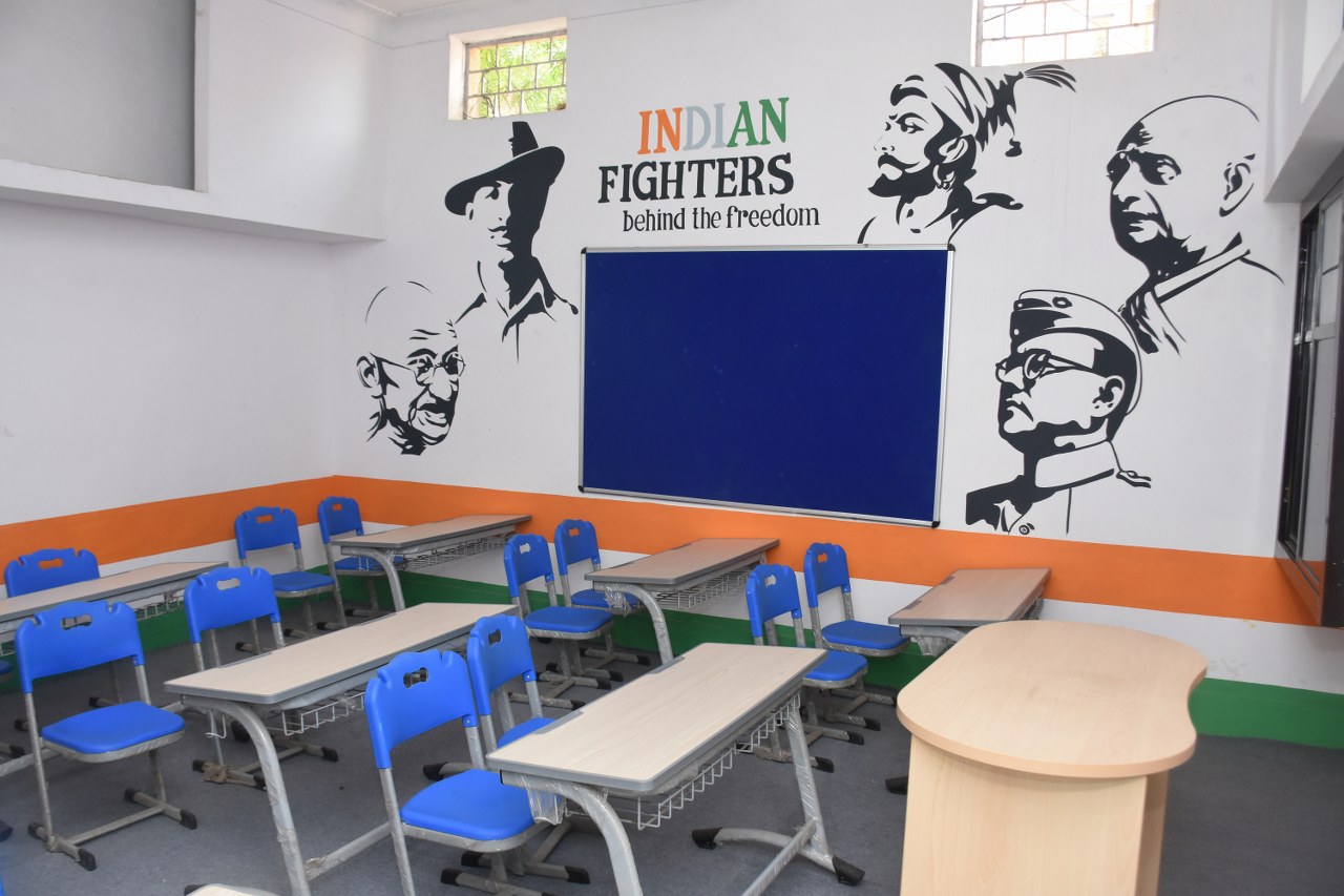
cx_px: 672
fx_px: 1008
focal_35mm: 27
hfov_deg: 67.4
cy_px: 448
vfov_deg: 47.9
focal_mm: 18
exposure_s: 1/160
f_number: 6.3
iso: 1000
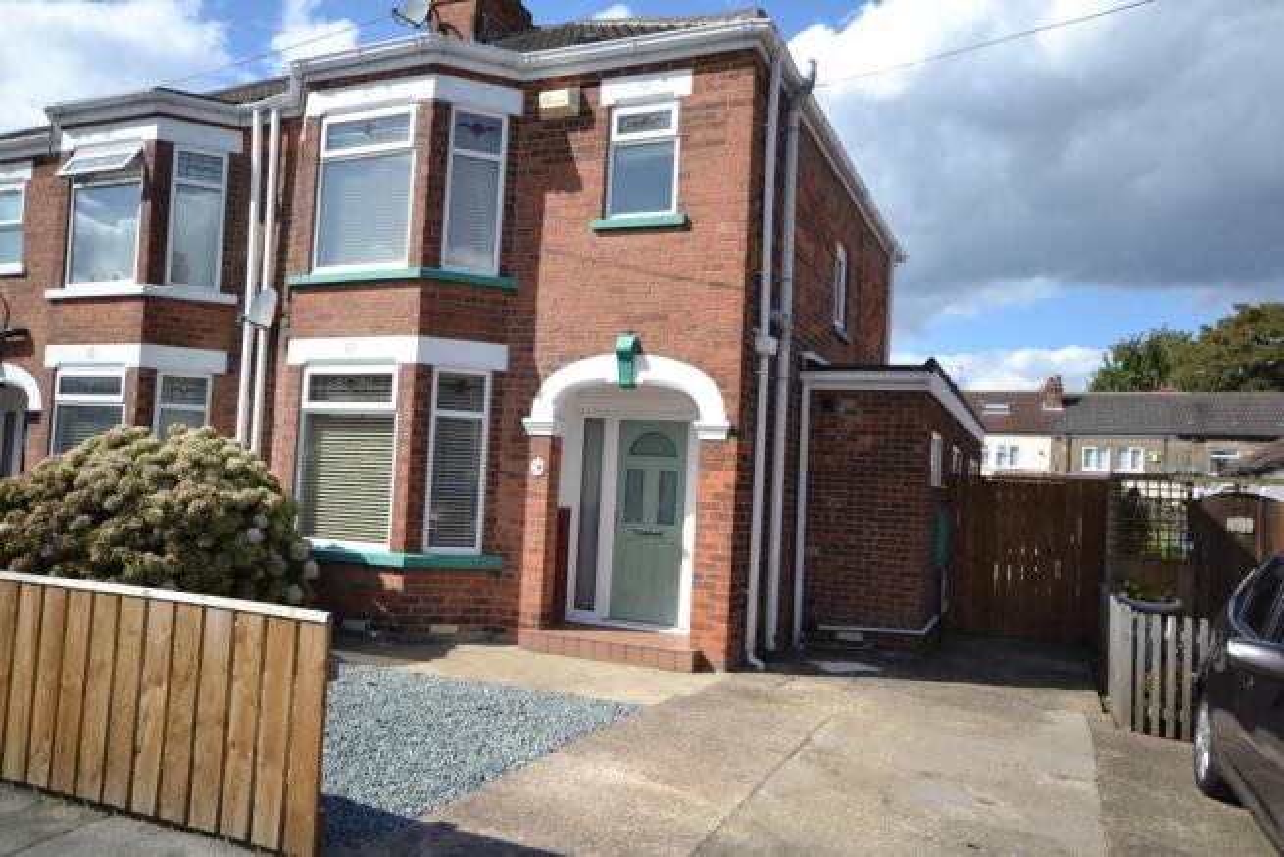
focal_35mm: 27
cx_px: 642
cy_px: 428
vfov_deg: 48.0
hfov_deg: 67.4
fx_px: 963
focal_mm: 18
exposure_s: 1/200
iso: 100
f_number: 7.1
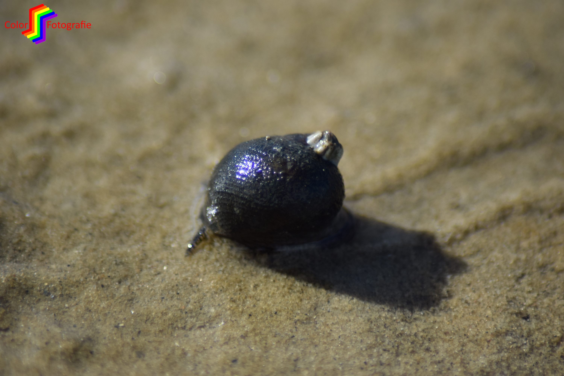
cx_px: 282
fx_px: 7049
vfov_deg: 3.1
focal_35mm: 450
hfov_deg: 4.6
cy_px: 188
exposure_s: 1/1250
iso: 400
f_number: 5.6
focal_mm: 300
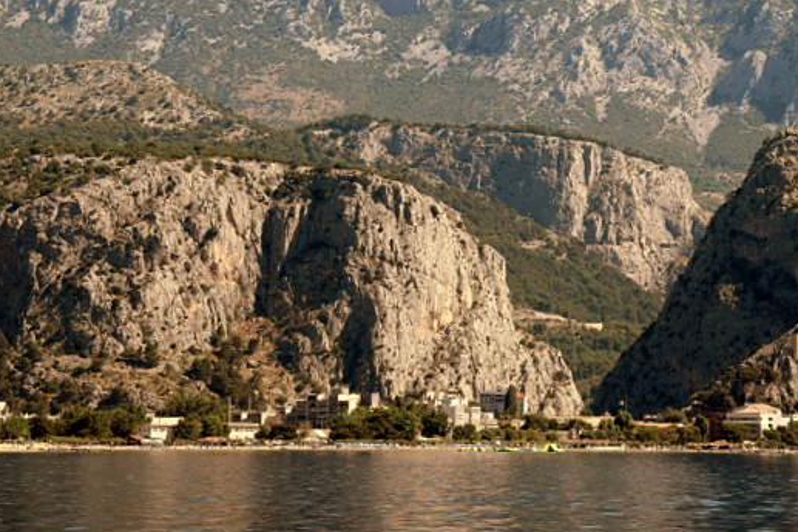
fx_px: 3193
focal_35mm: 144
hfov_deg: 14.2
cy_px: 163
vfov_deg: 9.5
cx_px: 559
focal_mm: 62
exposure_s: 1/320
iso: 400
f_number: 10
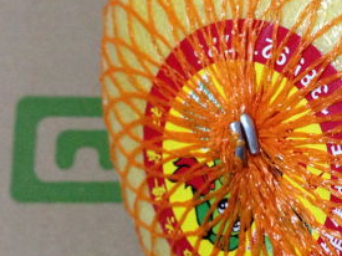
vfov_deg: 17.5
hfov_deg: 22.8
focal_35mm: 84
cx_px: 301
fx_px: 830
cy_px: 151
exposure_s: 1/20
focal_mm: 4.12
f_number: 2.4
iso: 400
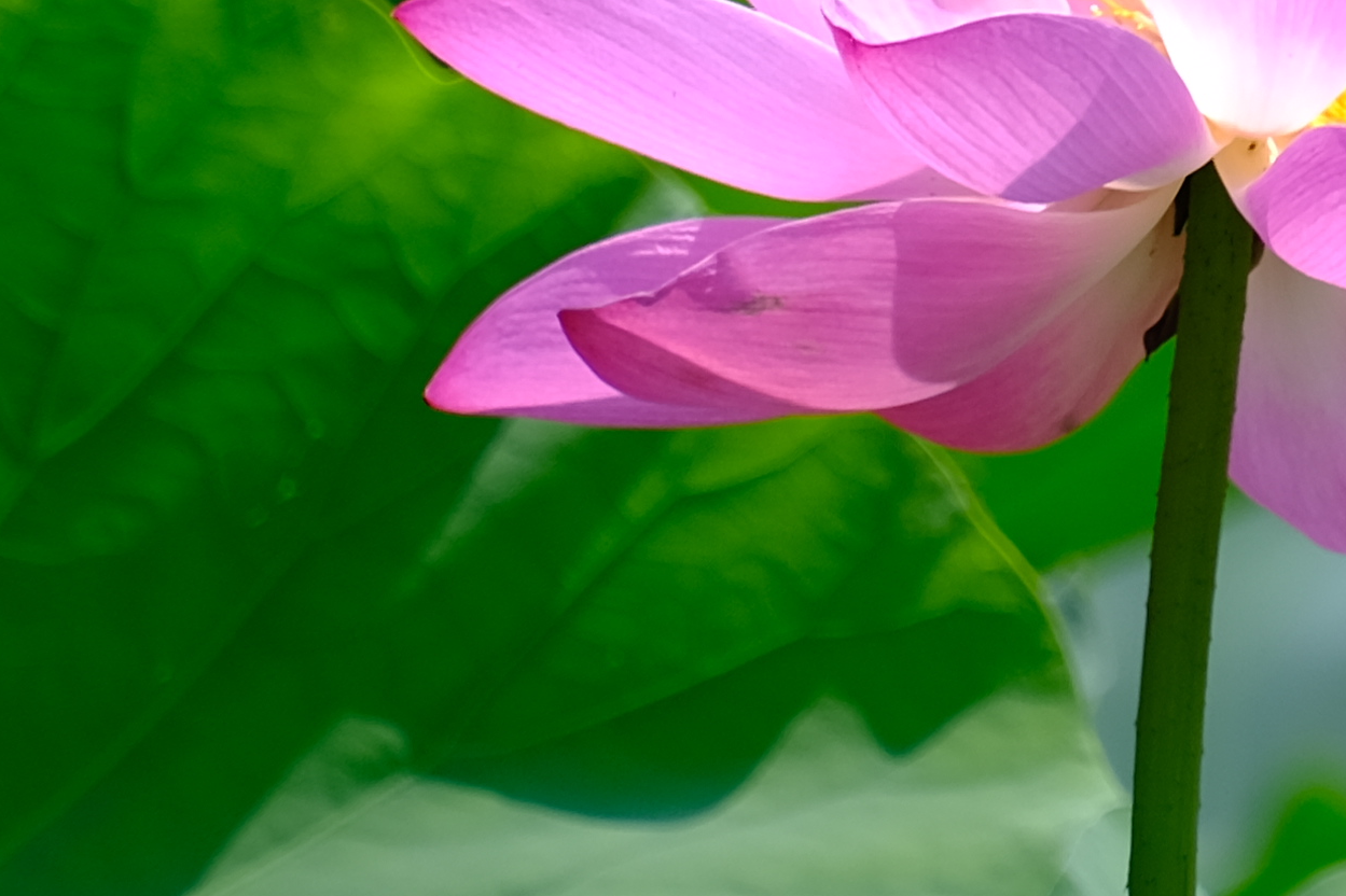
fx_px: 84060
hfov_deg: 0.9
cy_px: 68
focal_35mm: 2249
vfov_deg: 0.6
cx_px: 1158
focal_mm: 300
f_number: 6.3
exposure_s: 1/280
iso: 100
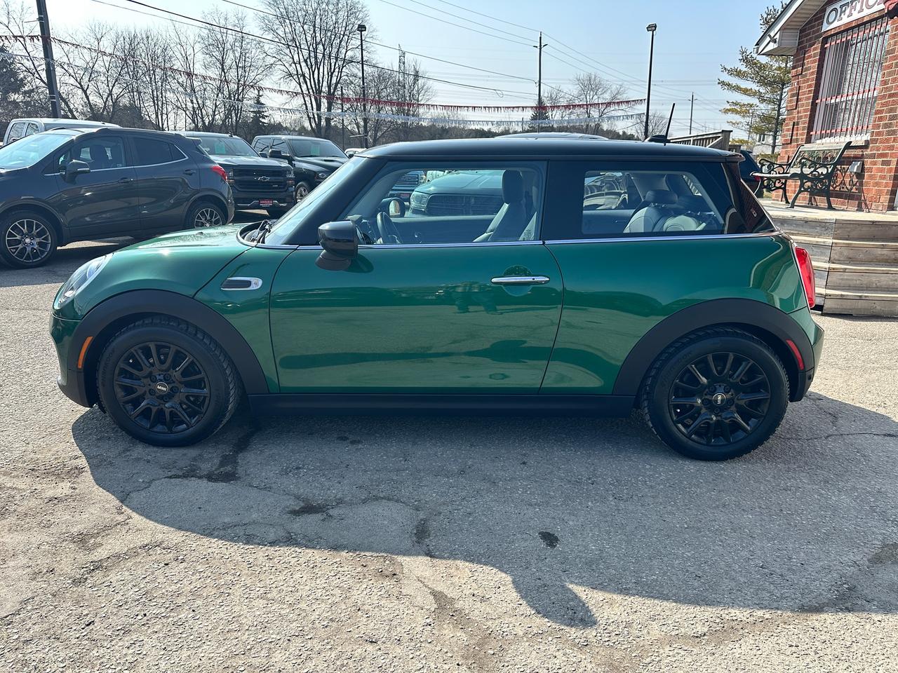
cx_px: 449
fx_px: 623
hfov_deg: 71.6
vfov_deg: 56.8
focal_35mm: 24
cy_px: 336
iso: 80
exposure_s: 1/2110
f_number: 1.78
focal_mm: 6.86
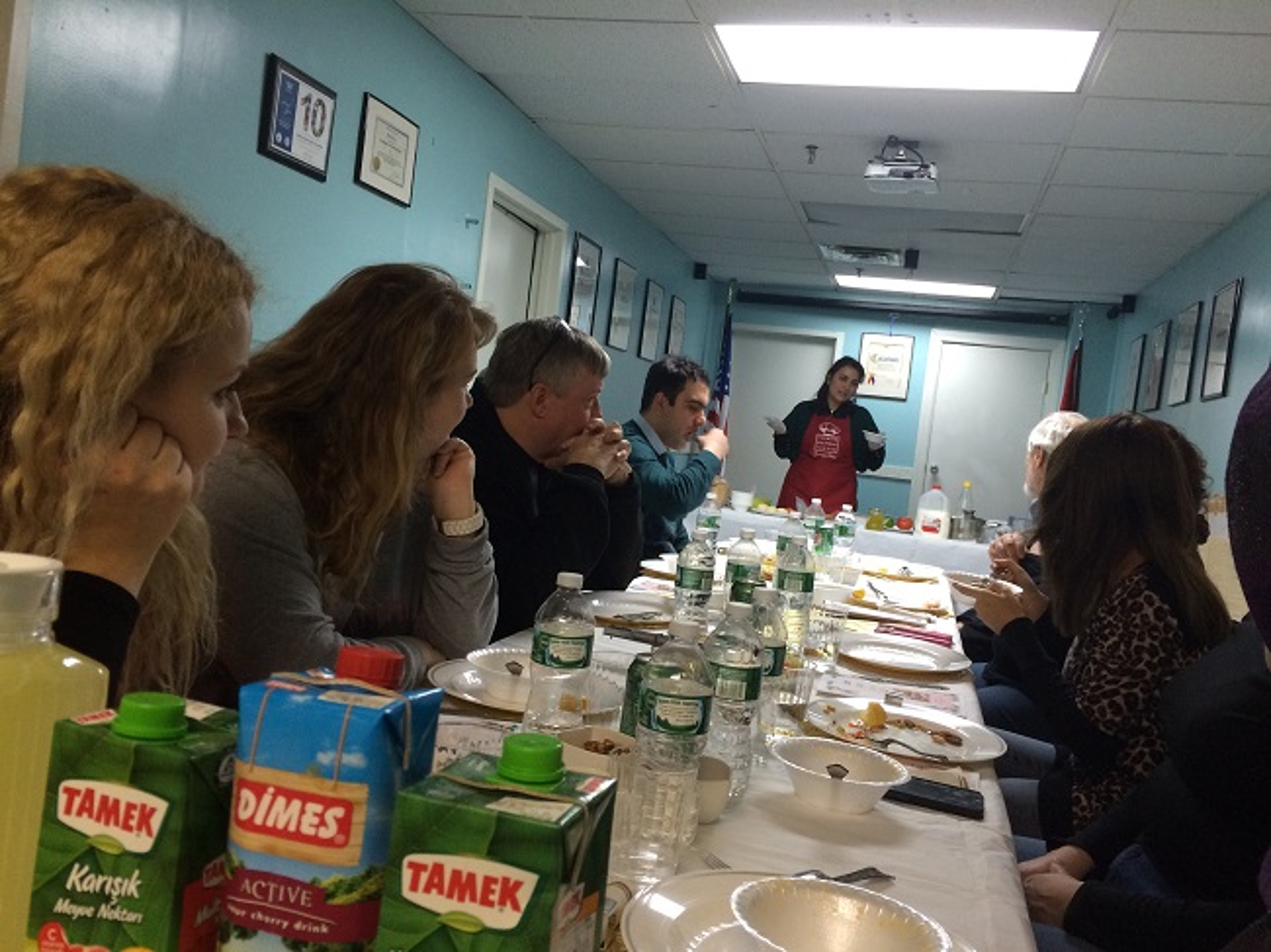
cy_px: 476
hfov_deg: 61.7
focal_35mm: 29
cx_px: 636
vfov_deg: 48.2
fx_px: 1064
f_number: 2.2
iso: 160
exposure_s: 1/30
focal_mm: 4.15
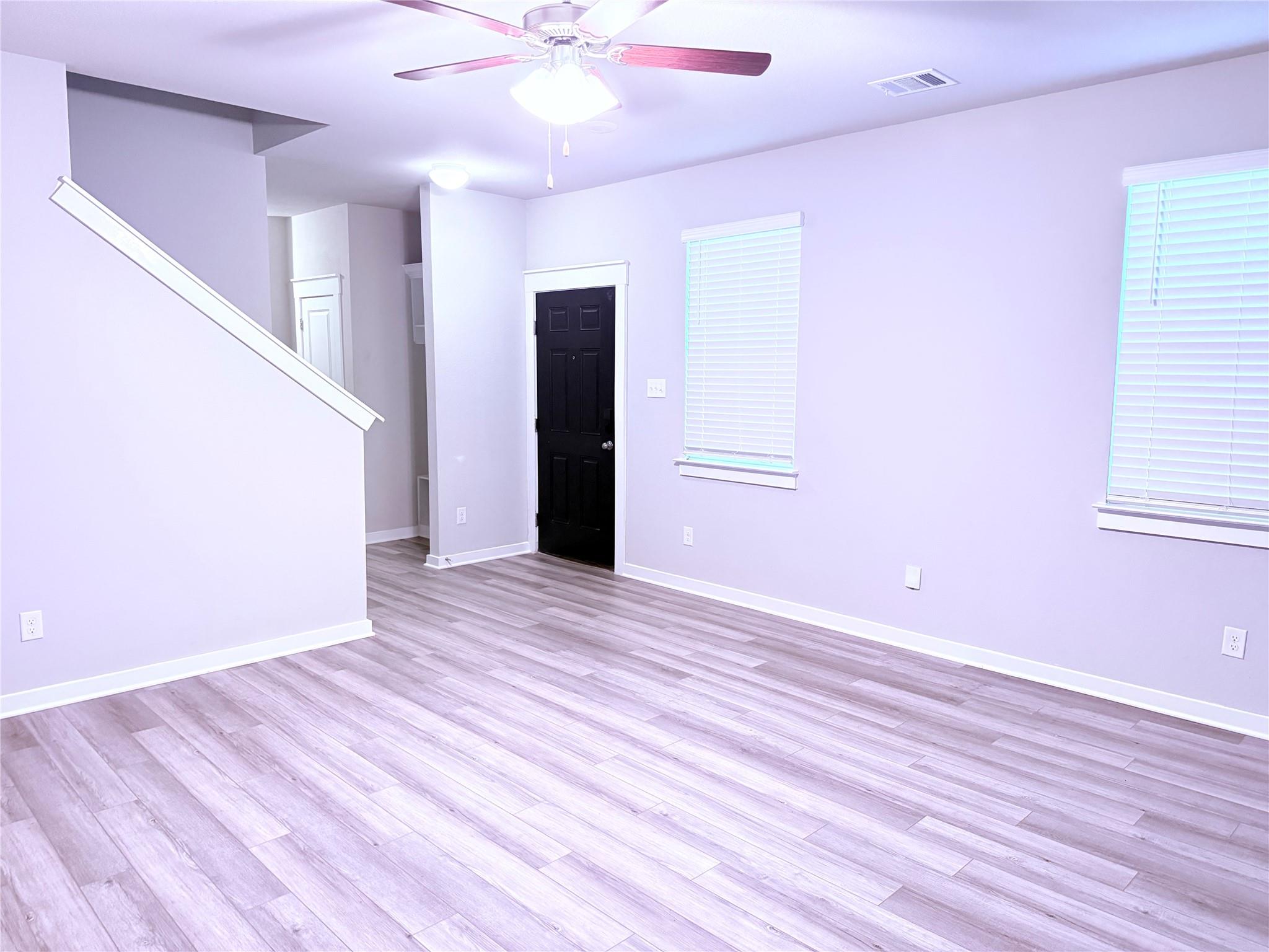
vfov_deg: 56.8
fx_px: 880
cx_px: 634
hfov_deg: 71.6
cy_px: 476
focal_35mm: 24
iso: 800
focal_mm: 6.76
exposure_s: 1/60
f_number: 1.78
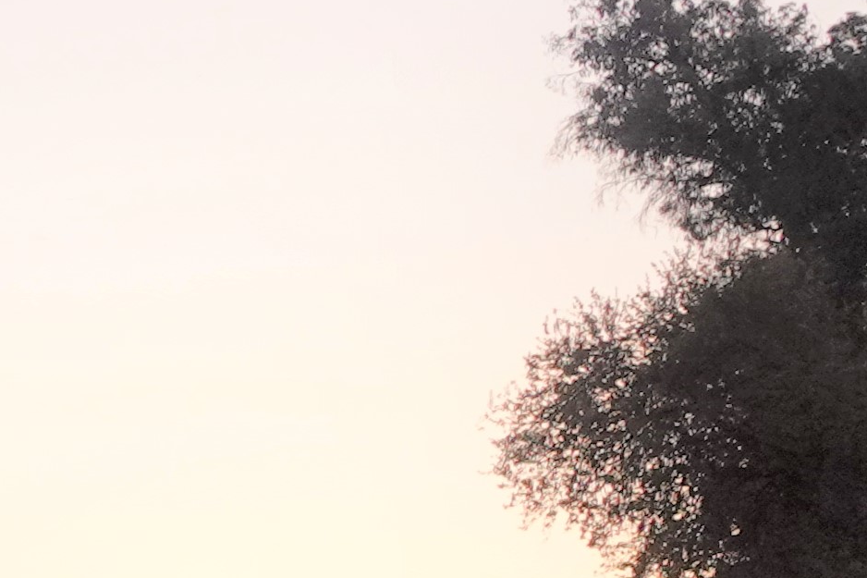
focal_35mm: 140
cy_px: 500
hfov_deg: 12.4
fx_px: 3371
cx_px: -1036
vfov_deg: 9.8
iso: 125
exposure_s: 1/160
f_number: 4
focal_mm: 9.4
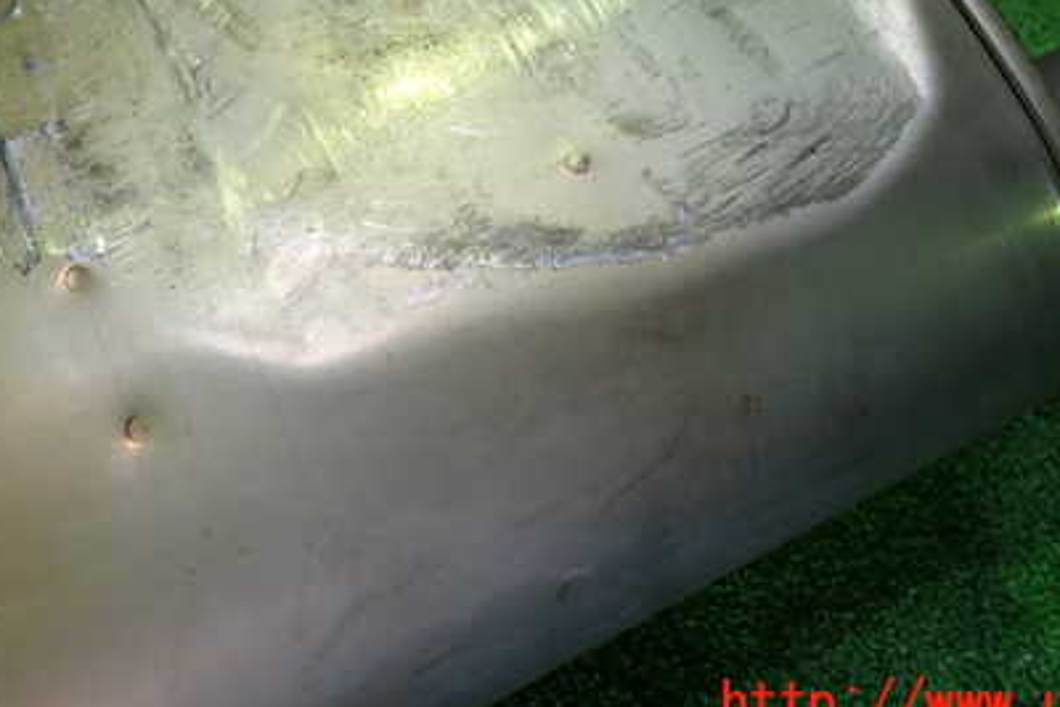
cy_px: 143
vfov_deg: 33.3
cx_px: 525
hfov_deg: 49.5
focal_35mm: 39
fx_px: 1149
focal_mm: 4.5
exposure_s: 1/60
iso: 200
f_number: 2
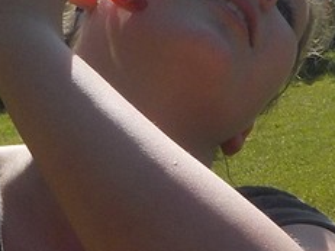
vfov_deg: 11.1
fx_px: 1286
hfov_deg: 14.8
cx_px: 162
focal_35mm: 133
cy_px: 168
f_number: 3.3
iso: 125
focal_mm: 4.1
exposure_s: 1/1250
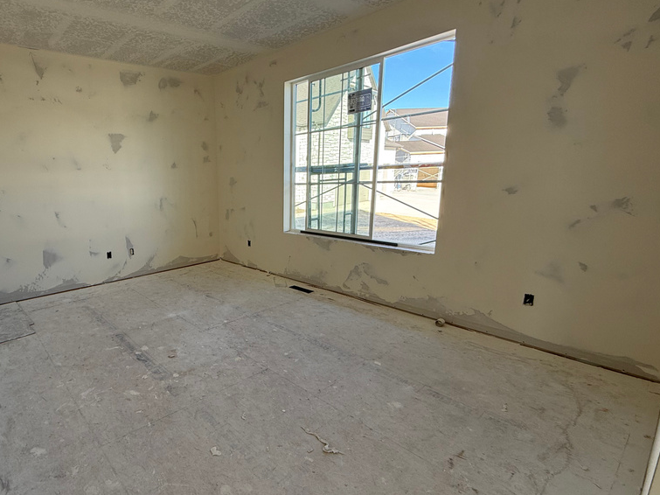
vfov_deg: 68.7
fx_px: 362
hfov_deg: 81.6
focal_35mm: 19
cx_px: 216
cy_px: 254
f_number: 2.2
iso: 64
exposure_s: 1/127
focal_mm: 2.22
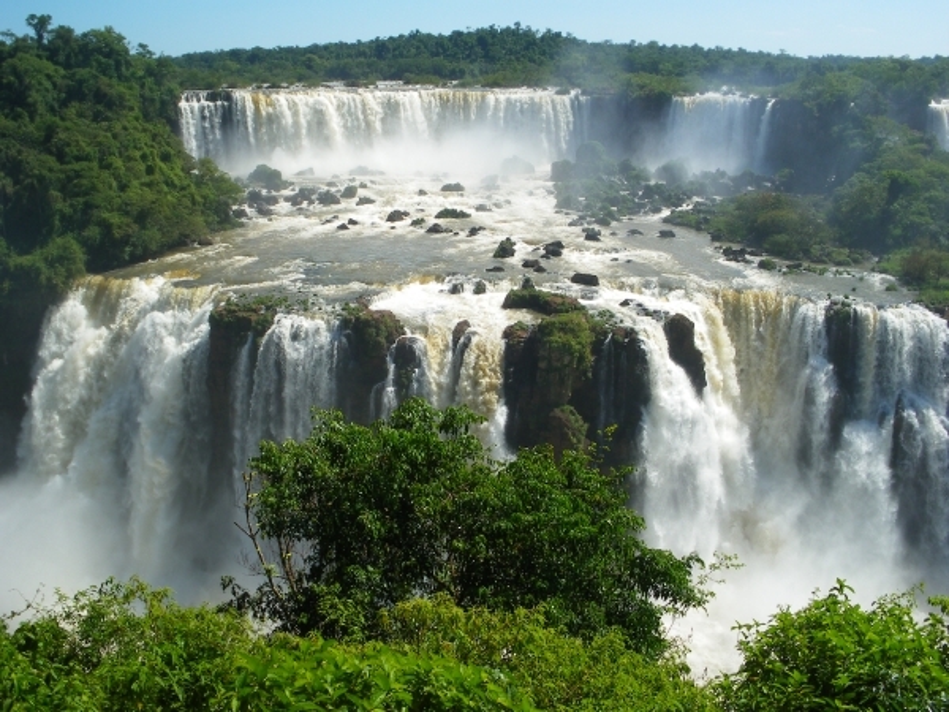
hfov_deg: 51.4
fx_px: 987
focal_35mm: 36
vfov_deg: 39.7
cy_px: 356
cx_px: 474
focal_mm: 6.3
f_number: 5.4
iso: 80
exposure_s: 1/320
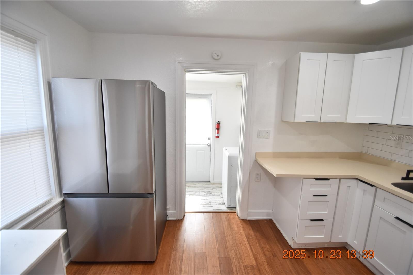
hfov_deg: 100.4
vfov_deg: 77.3
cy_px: 138
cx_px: 206
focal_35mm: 15
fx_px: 172
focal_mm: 10
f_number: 3.5
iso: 800
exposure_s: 1/180
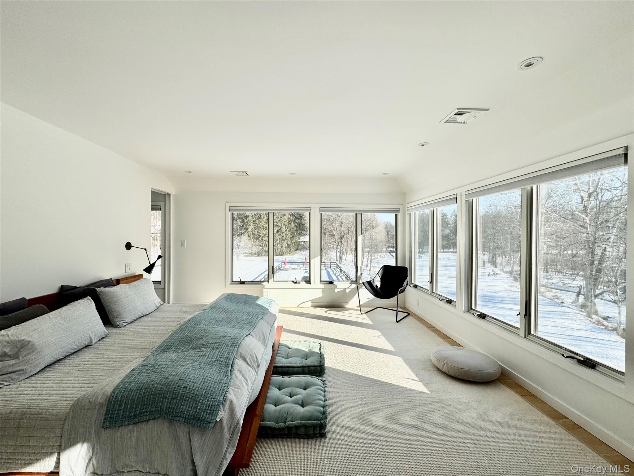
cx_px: 317
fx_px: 256
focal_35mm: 14
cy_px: 238
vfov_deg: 85.7
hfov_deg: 102.1
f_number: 2.2
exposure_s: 1/956
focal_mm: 2.22
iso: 40
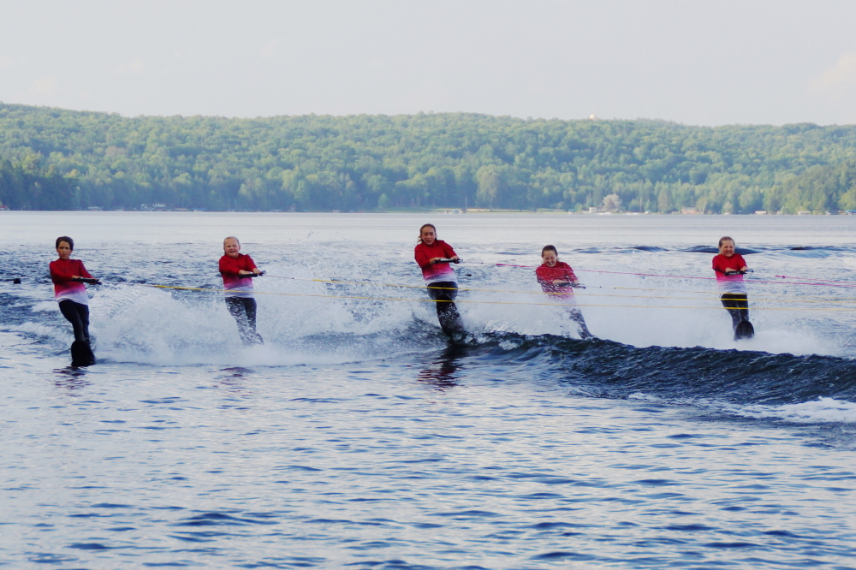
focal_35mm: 128
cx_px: 428
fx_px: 3030
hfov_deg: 16.1
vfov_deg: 10.7
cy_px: 285
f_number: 5.6
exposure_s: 1/160
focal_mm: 85
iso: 100
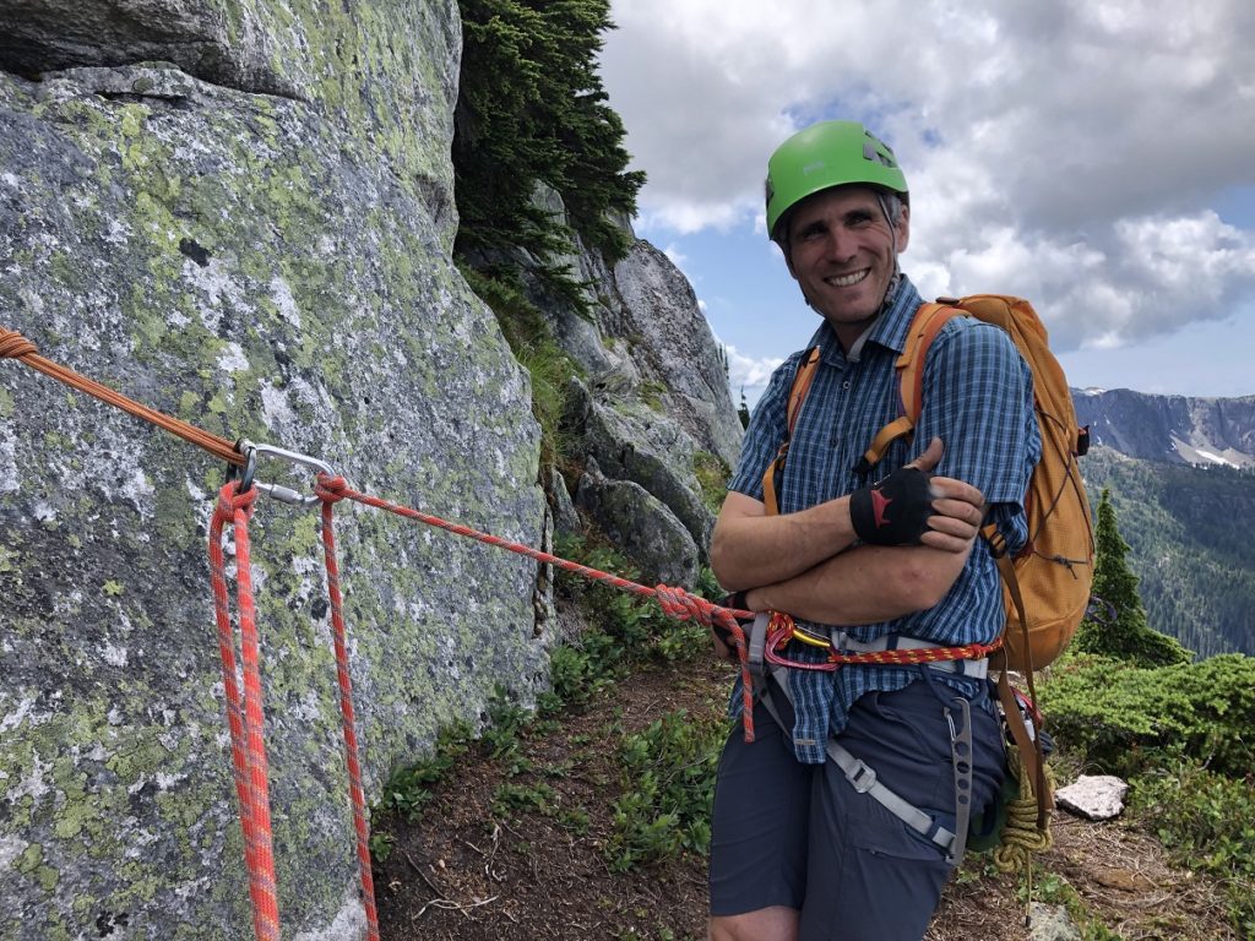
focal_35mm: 28
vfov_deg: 49.7
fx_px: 1015
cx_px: 628
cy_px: 470
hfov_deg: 63.4
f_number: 1.8
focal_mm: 3.99
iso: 20
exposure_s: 1/1104
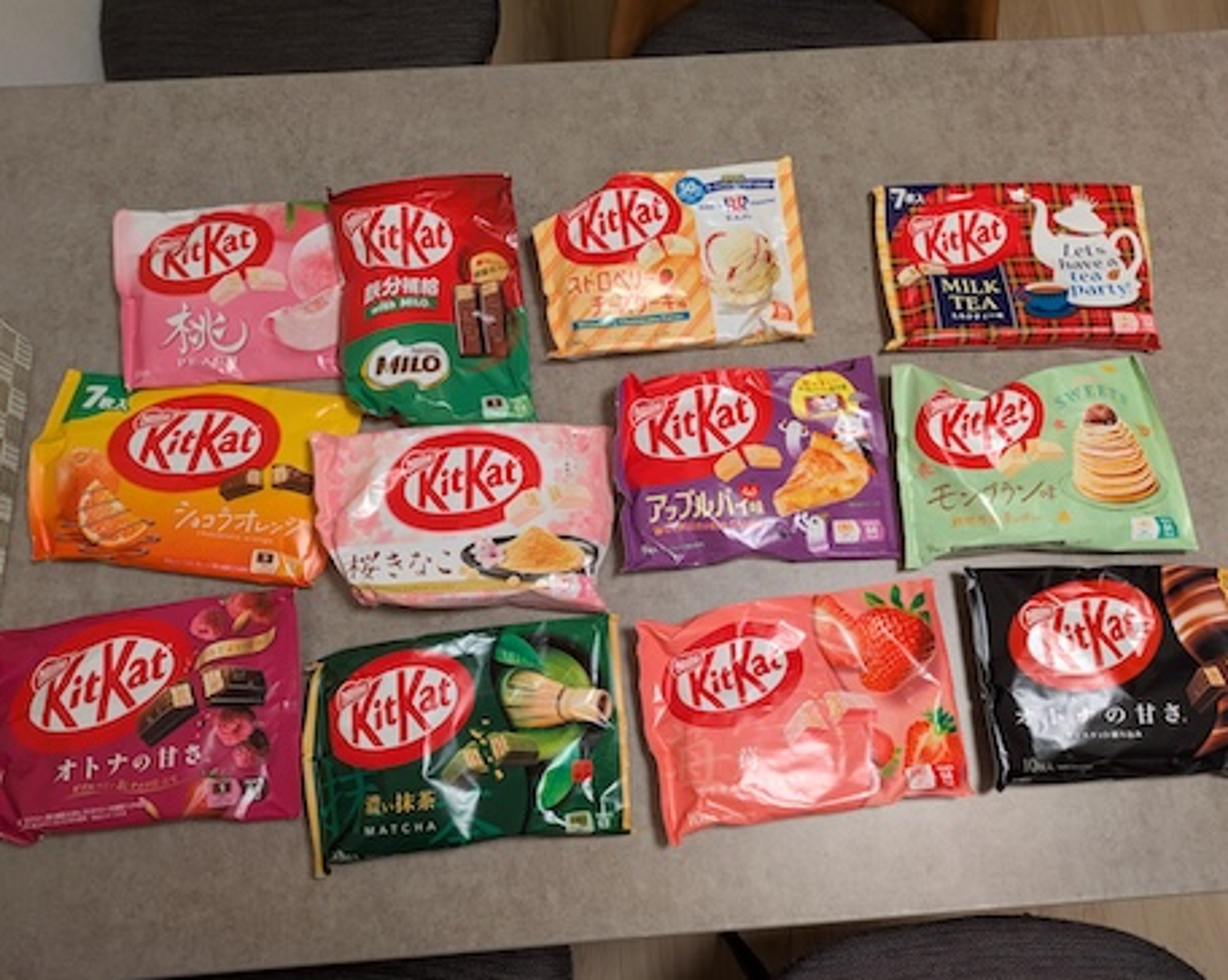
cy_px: 477
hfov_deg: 64.1
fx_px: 980
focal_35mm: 27
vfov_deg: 53.1
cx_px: 641
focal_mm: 5.43
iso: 58
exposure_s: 1/25
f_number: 1.89
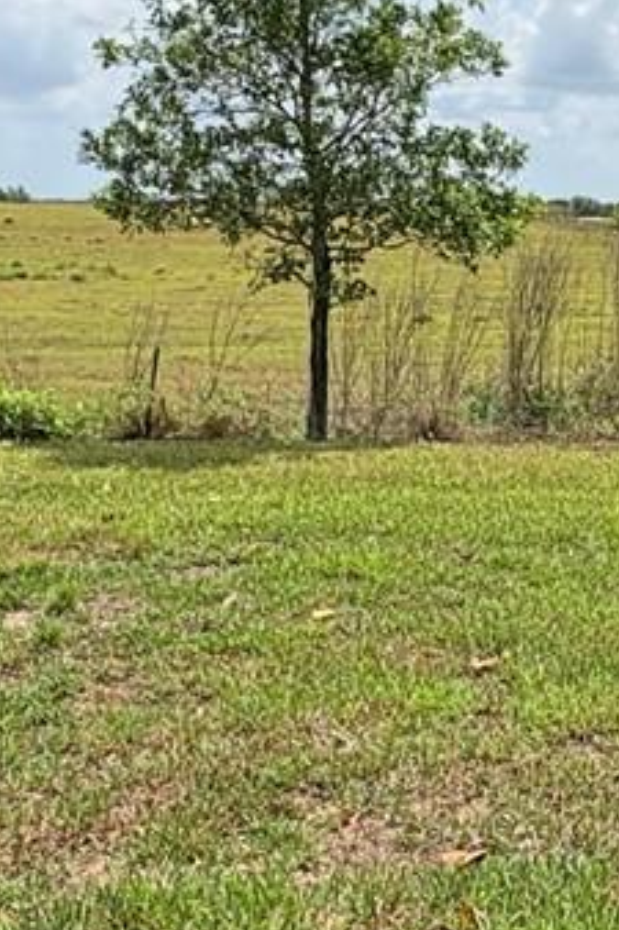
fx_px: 1781
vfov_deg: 29.0
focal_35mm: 69
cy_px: 281
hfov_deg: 19.4
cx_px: 547
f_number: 2.2
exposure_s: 1/4630
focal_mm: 2.22
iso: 50
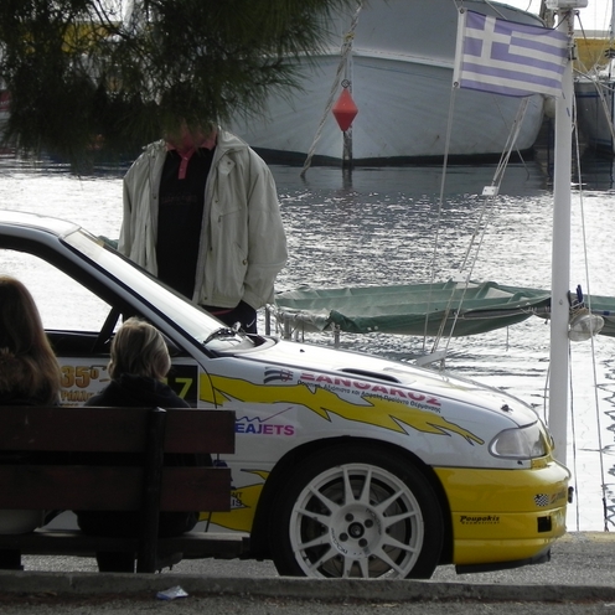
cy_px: 309
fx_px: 7719
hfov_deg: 4.6
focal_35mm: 384
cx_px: 342
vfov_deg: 4.6
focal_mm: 51.8
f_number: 5.6
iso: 160
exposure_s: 1/625
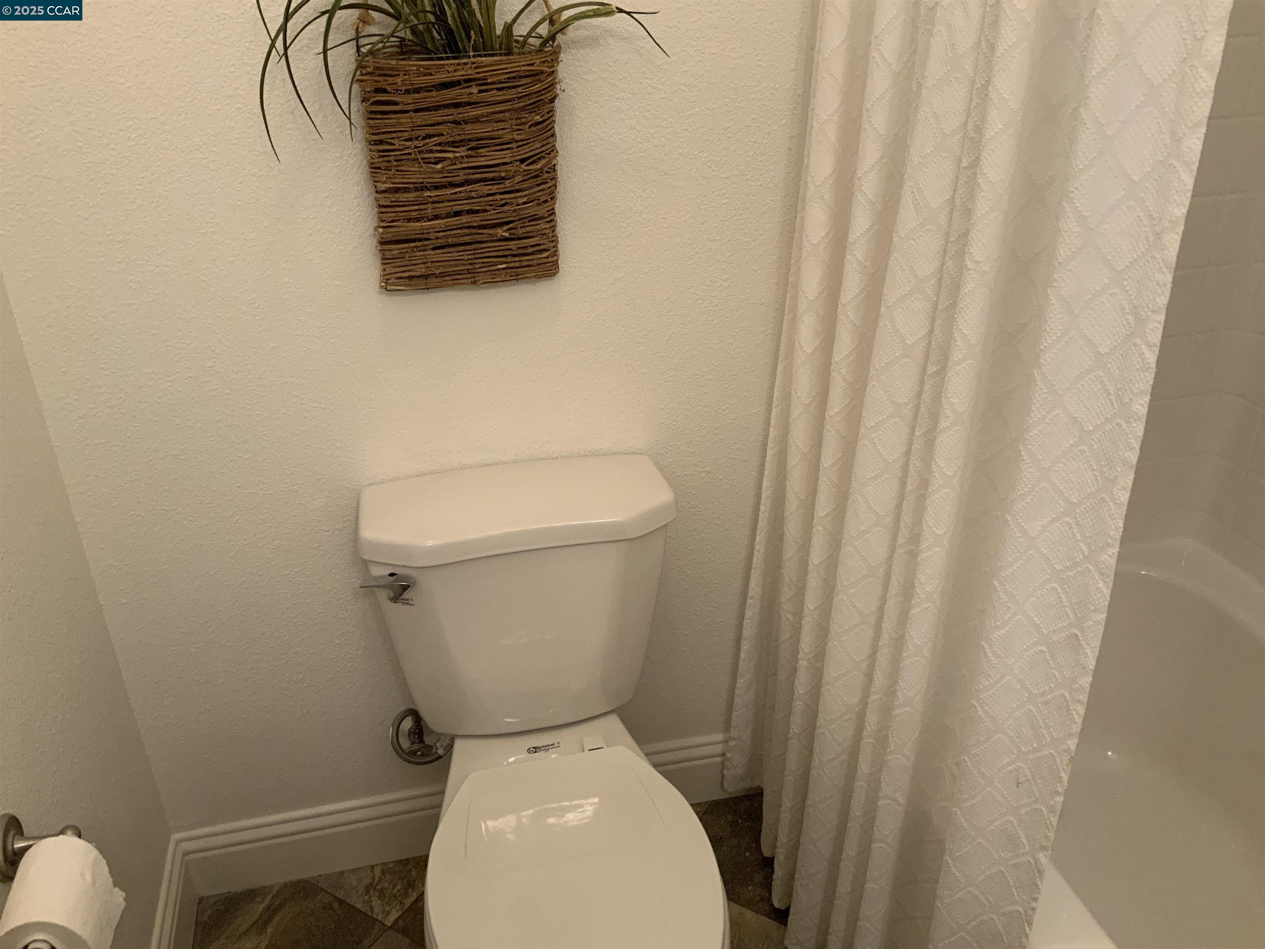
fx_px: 1060
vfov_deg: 48.2
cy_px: 474
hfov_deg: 61.7
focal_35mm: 29
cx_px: 632
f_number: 1.8
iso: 200
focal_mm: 3
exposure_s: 1/60
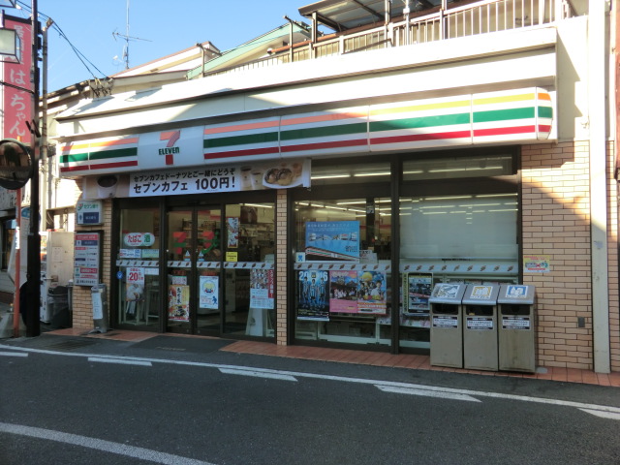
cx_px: 310
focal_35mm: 29
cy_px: 232
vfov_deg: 48.2
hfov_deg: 61.7
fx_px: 519
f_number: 3.5
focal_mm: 5.2
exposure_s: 1/400
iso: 80
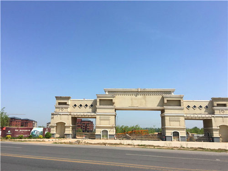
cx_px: 114
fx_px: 191
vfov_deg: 48.2
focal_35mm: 29
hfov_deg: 61.7
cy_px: 86
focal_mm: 4.15
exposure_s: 1/2137
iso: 25
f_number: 2.2
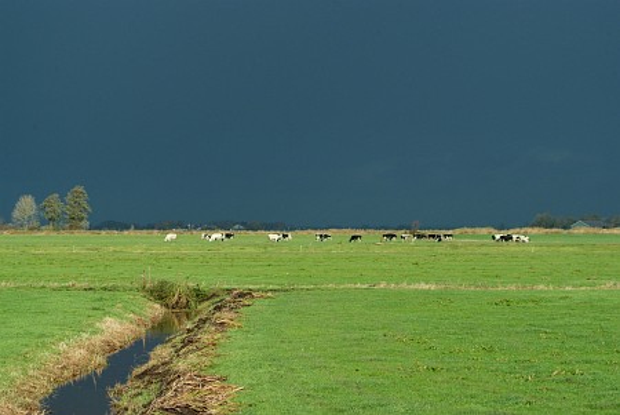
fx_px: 2017
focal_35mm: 117
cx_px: 310
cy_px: 208
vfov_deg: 11.7
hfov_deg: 17.5
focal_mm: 78
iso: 400
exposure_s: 1/1500
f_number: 5.6
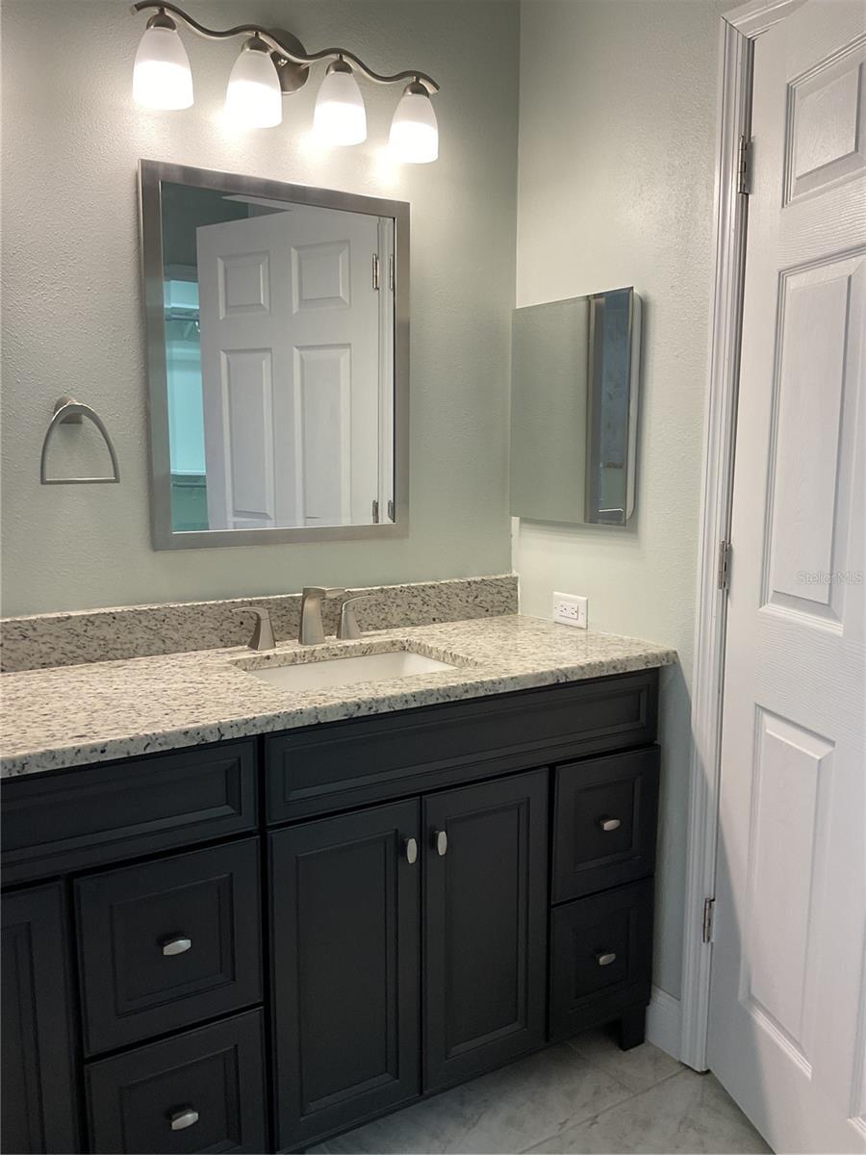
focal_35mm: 29
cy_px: 578
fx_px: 967
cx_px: 433
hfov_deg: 48.2
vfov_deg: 61.7
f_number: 1.8
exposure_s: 1/120
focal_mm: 3
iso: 64
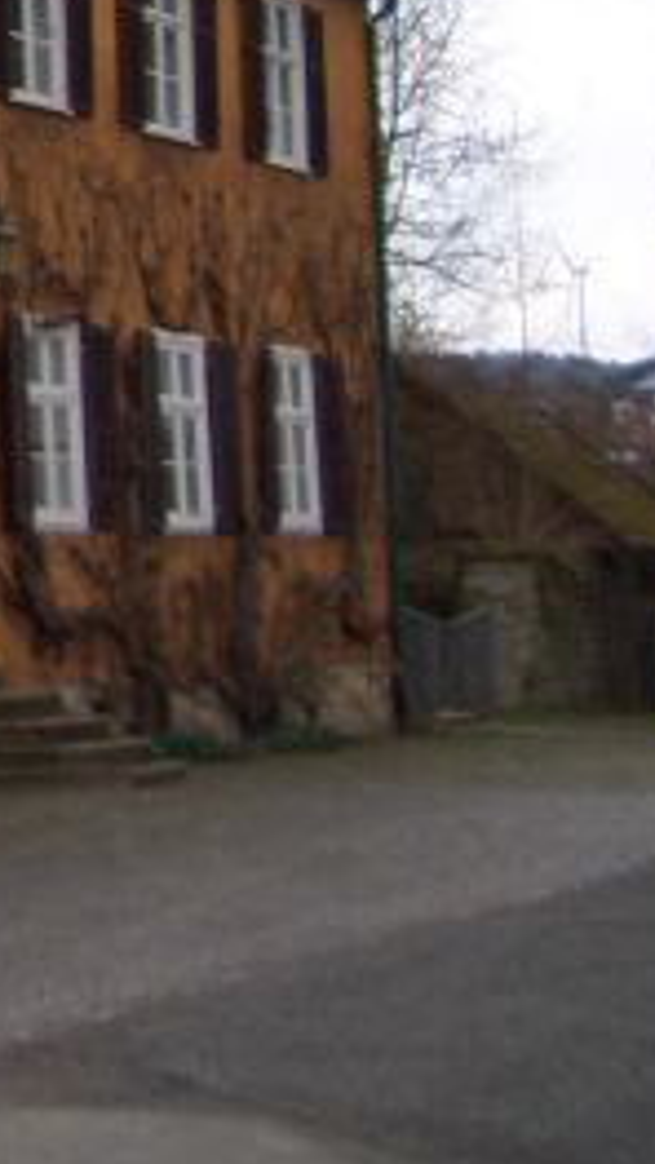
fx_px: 3581
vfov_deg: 17.8
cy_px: -119
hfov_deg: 9.3
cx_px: -912
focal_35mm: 116
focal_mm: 5.8
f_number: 2.6
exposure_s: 1/320
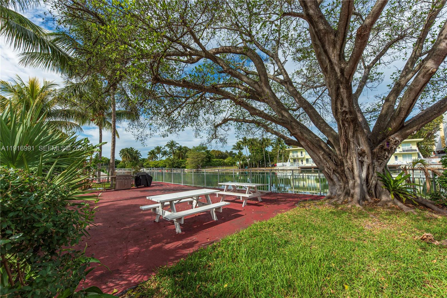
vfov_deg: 81.2
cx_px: 224
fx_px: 174
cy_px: 149
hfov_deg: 104.2
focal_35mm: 14
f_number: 8
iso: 100
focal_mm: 14
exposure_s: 1/500
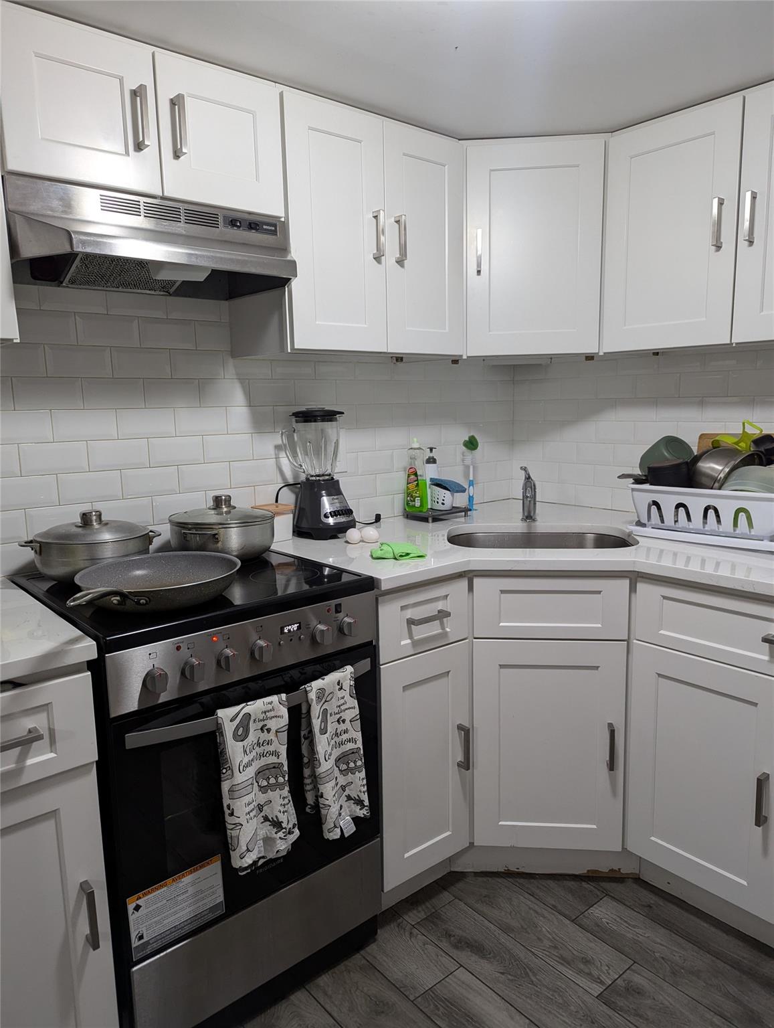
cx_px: 387
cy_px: 514
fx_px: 714
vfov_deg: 71.5
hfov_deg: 56.9
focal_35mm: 24
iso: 180
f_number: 1.85
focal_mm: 6.81
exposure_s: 1/40
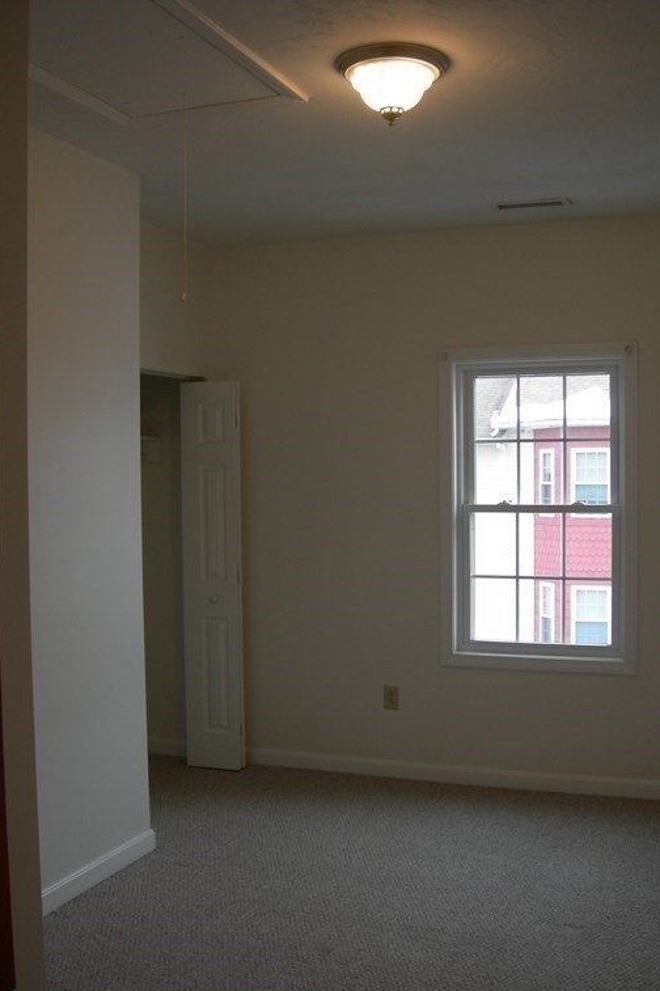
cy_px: 501
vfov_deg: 50.7
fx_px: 1046
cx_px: 340
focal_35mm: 38
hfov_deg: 35.0
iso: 64
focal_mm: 7.5
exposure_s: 1/64.3
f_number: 3
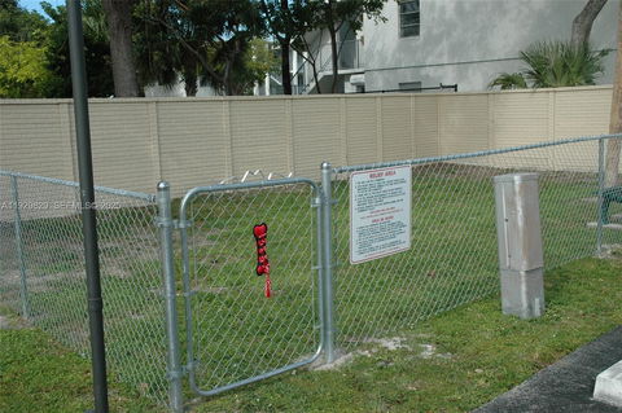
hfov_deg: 51.3
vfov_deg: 35.4
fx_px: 647
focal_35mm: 38
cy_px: 206
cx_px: 311
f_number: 9
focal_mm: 25
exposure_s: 1/320
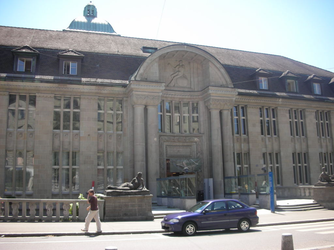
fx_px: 338
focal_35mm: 35
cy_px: 125
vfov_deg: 40.7
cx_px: 167
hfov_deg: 52.6
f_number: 3
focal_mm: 5.8
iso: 50
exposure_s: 1/259
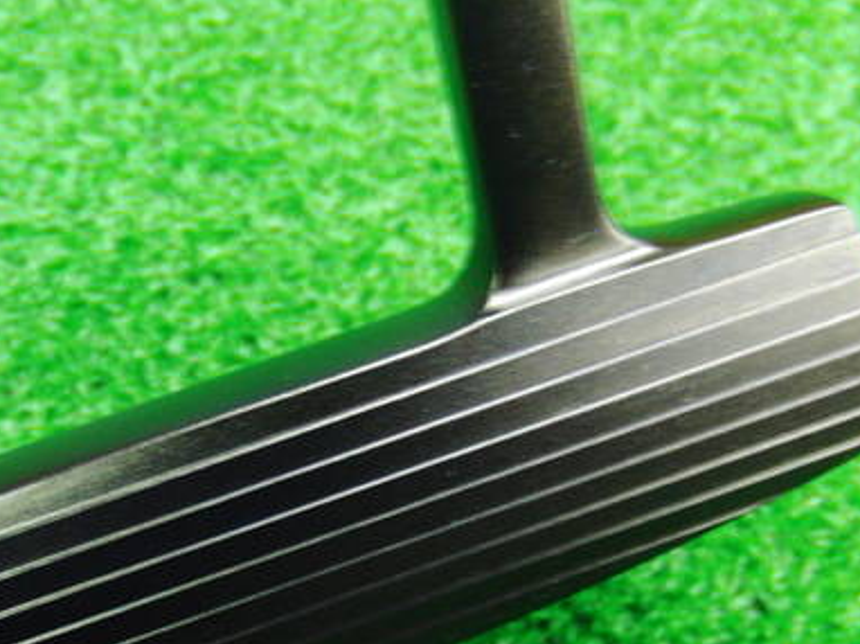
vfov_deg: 23.3
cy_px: 520
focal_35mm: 62
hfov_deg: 30.9
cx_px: 270
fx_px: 1539
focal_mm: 6.42
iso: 400
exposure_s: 1/10
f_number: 3.6
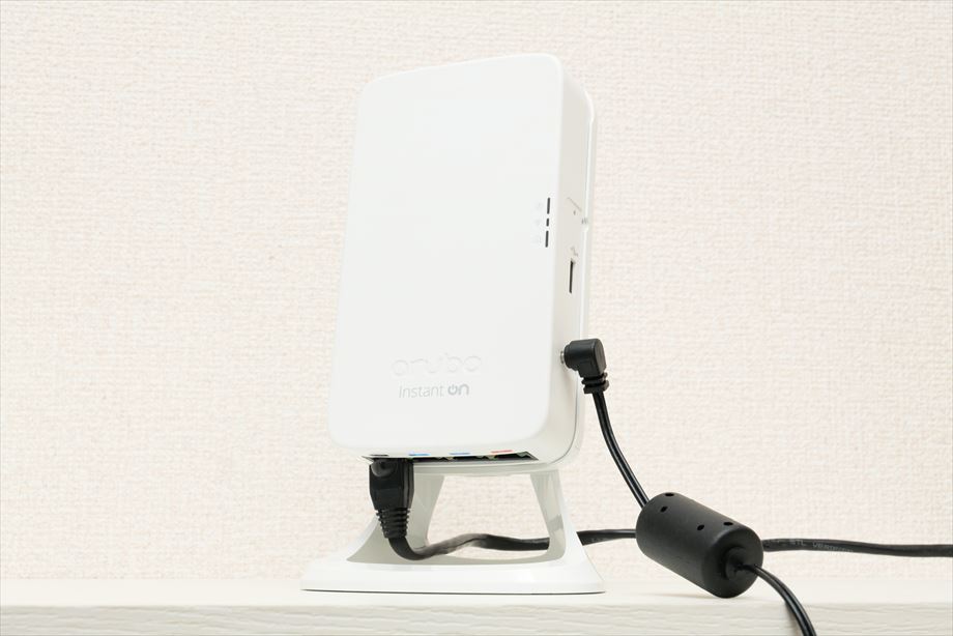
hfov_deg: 37.5
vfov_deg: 25.5
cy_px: 318
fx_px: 1403
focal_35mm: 53
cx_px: 476
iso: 1600
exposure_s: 1/15
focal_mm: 53
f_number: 18
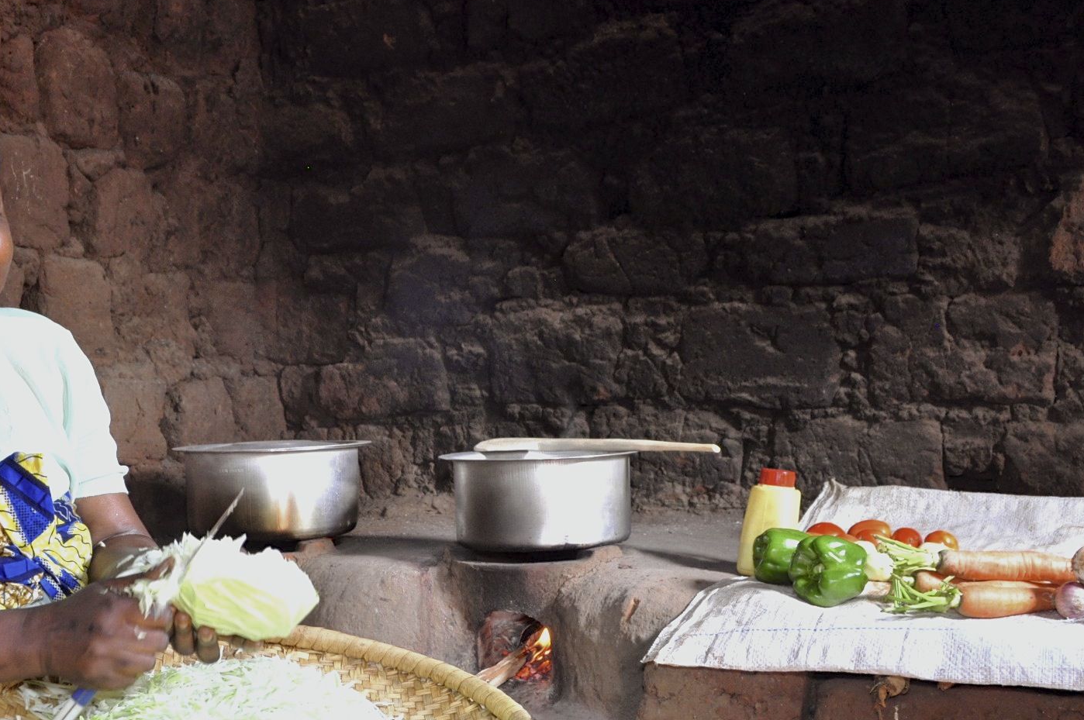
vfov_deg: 28.8
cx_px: 433
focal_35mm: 46
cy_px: 528
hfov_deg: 42.6
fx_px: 1384
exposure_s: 1/25
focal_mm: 20
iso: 800
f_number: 5.6
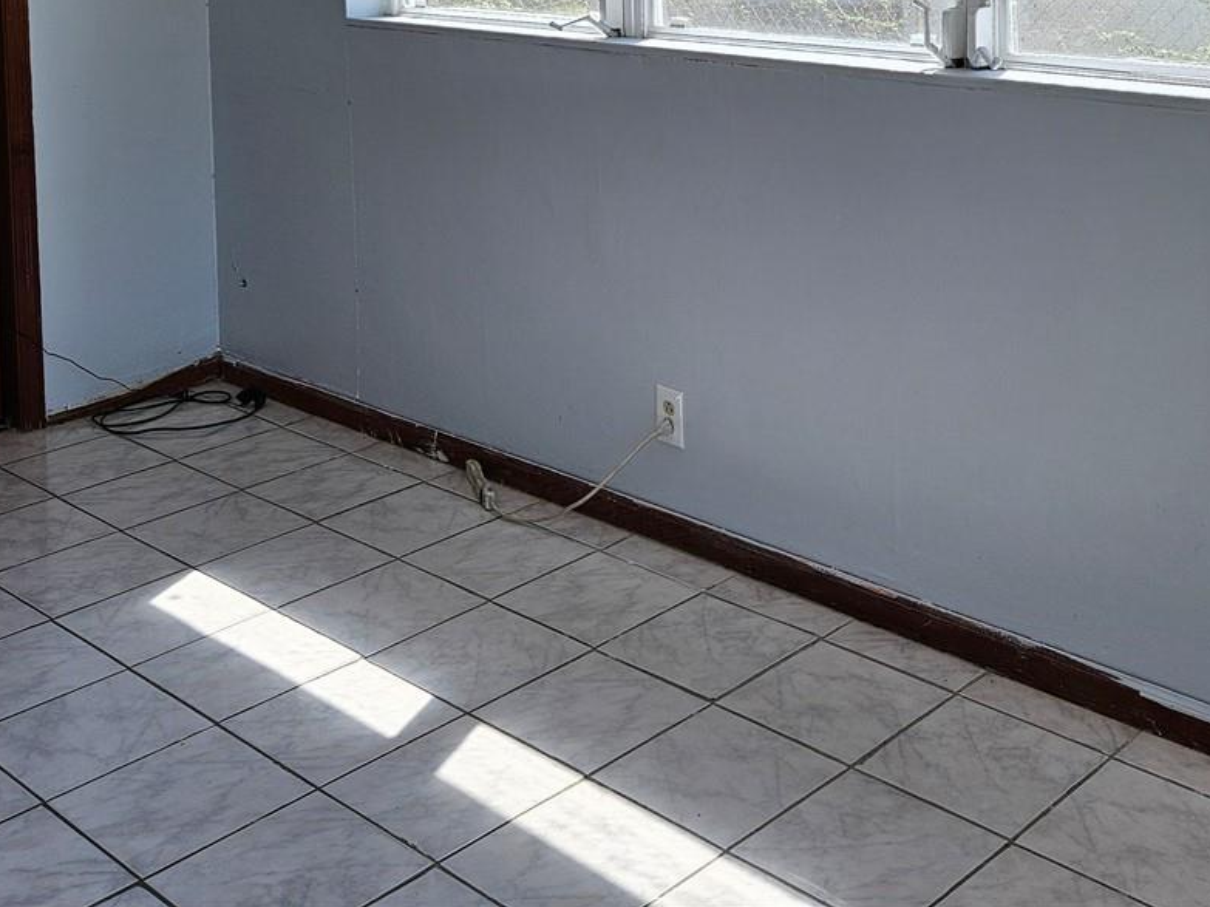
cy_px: -17
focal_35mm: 47
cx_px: 700
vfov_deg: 28.8
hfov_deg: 40.3
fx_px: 1643
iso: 32
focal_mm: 5.4
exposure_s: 1/120
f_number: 1.8
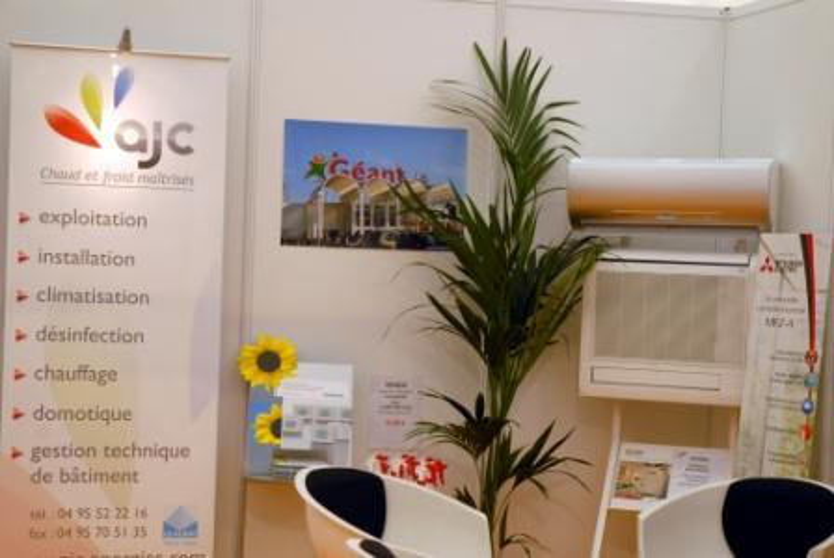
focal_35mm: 75
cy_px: 279
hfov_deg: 27.0
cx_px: 417
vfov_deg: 18.2
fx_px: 1740
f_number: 6.3
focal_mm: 50
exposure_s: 1/160
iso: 400
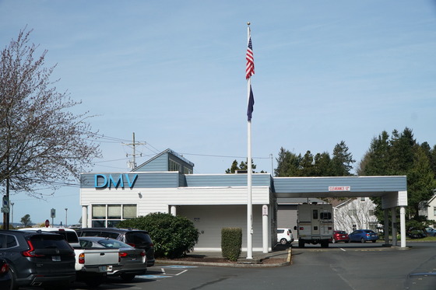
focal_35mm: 50
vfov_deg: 27.2
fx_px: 599
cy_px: 145
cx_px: 218
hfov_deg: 40.0
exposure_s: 1/4000
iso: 800
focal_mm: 33
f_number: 8
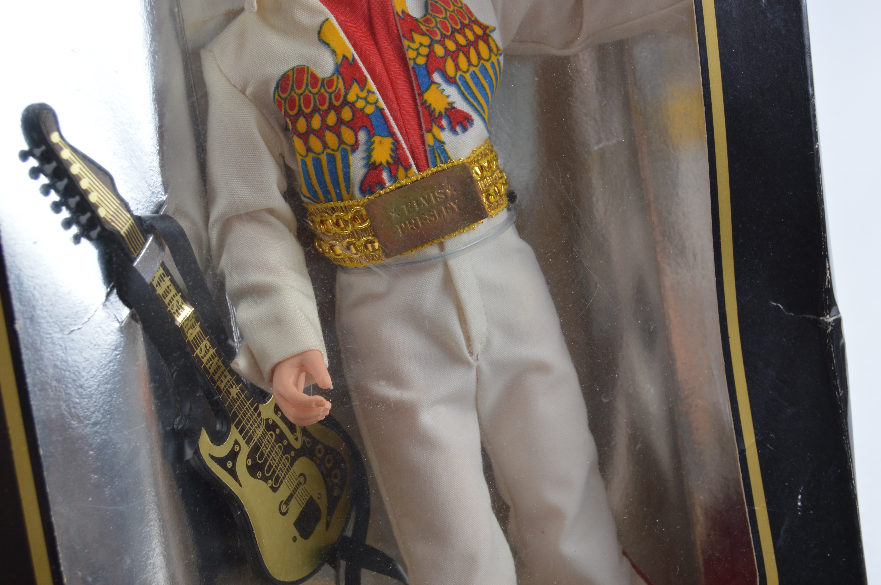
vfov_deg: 21.5
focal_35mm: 63
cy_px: 292
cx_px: 440
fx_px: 1540
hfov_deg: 31.9
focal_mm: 42
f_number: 9
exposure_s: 1/30
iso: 100
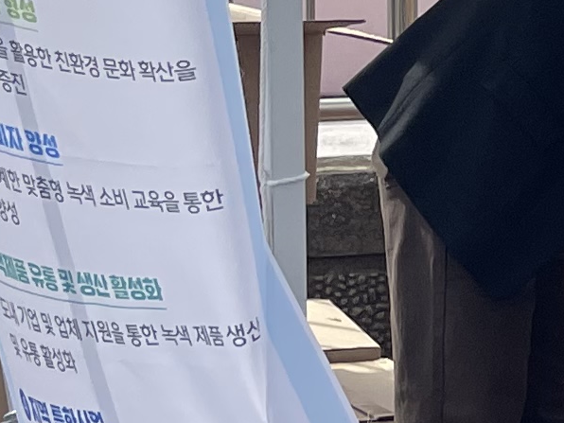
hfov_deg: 9.2
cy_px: 0
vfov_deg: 8.4
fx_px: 2868
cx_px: 1642
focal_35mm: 176
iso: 32
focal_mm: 4.2
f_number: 1.6
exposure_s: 1/3861
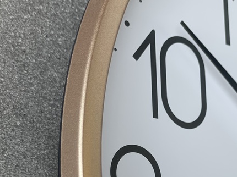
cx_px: 158
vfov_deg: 12.0
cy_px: 203
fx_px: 828
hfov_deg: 16.3
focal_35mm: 121
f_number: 2
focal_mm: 6
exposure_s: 1/279
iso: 32
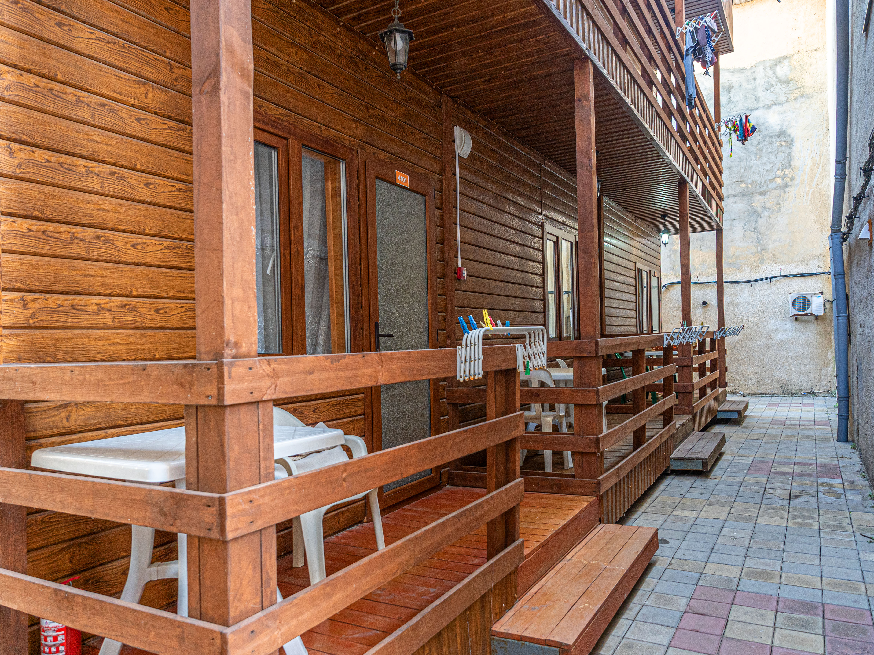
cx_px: 437
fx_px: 606
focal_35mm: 24
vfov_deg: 56.8
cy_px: 328
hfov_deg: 71.6
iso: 250
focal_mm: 12
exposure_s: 1/60
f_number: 3.2
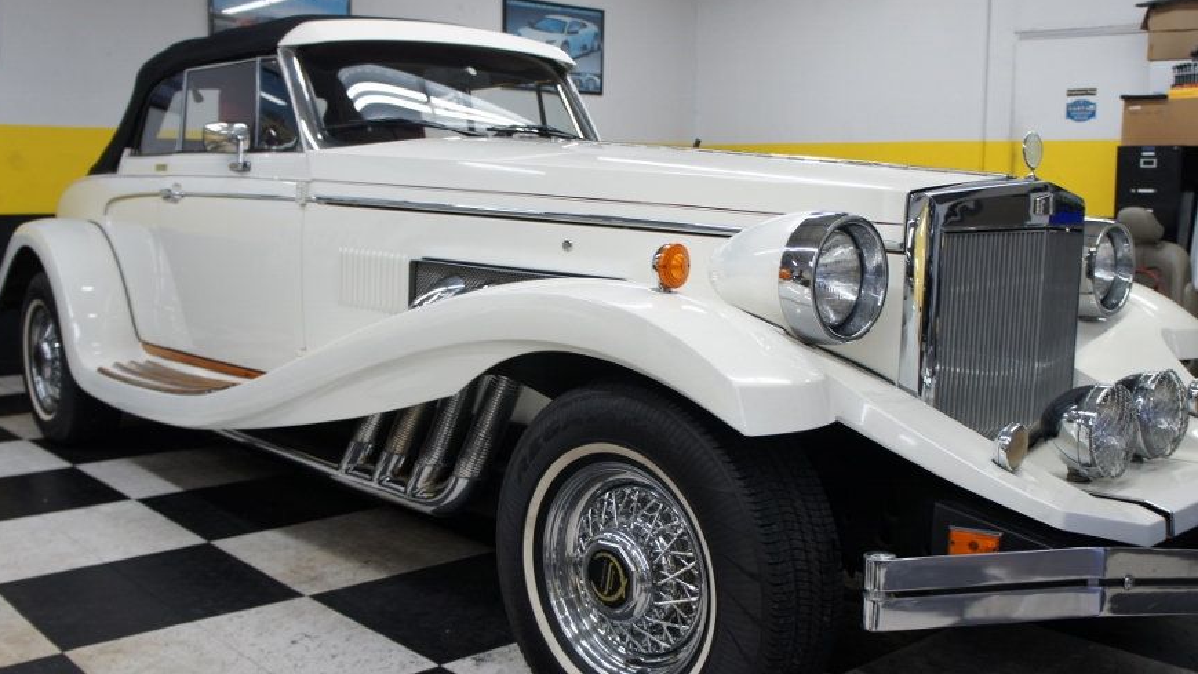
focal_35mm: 37
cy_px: 373
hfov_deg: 53.9
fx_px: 1175
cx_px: 647
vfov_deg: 32.0
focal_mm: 20
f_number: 4
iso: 200
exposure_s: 1/30
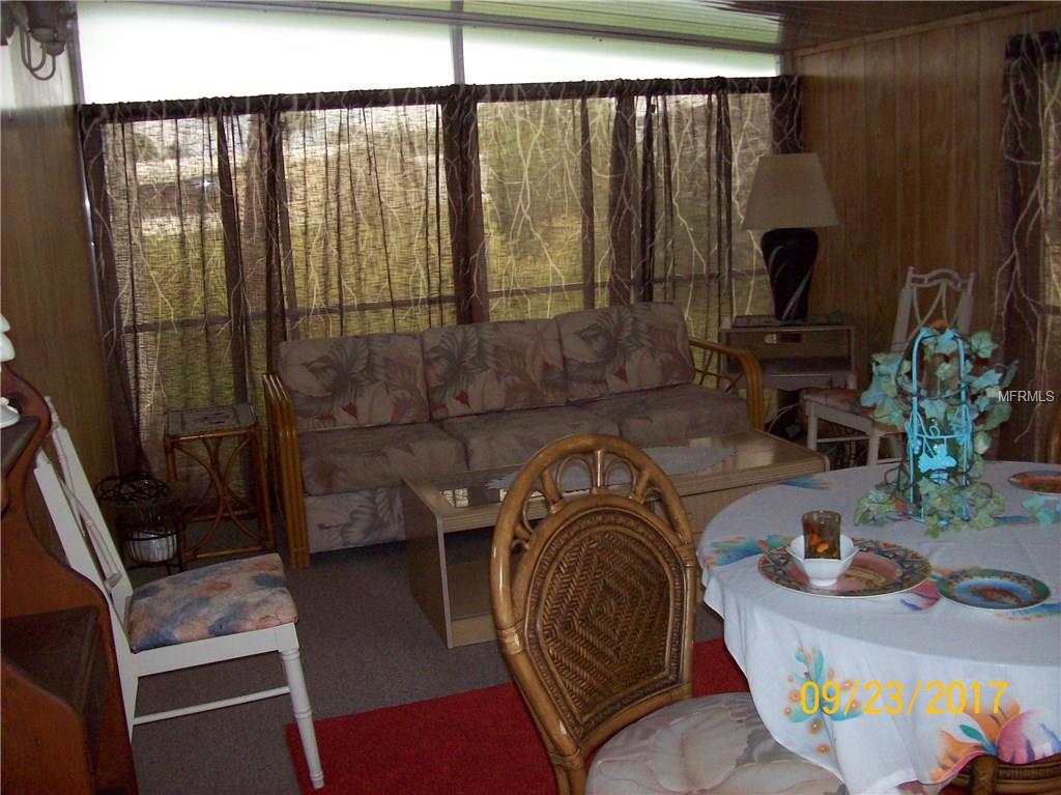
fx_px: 1103
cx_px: 530
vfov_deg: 39.6
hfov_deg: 51.4
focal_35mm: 36
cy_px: 398
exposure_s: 1/64
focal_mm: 6
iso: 140
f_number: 2.7
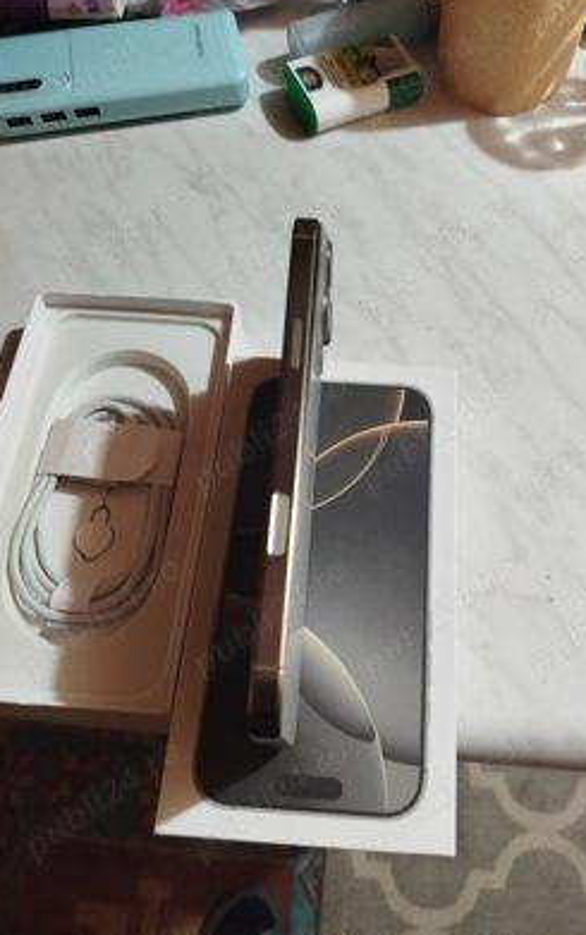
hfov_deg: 47.4
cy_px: 473
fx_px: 663
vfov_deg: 70.4
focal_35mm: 26
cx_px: 354
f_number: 1.7
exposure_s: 1/33
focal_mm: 5.31
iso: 640
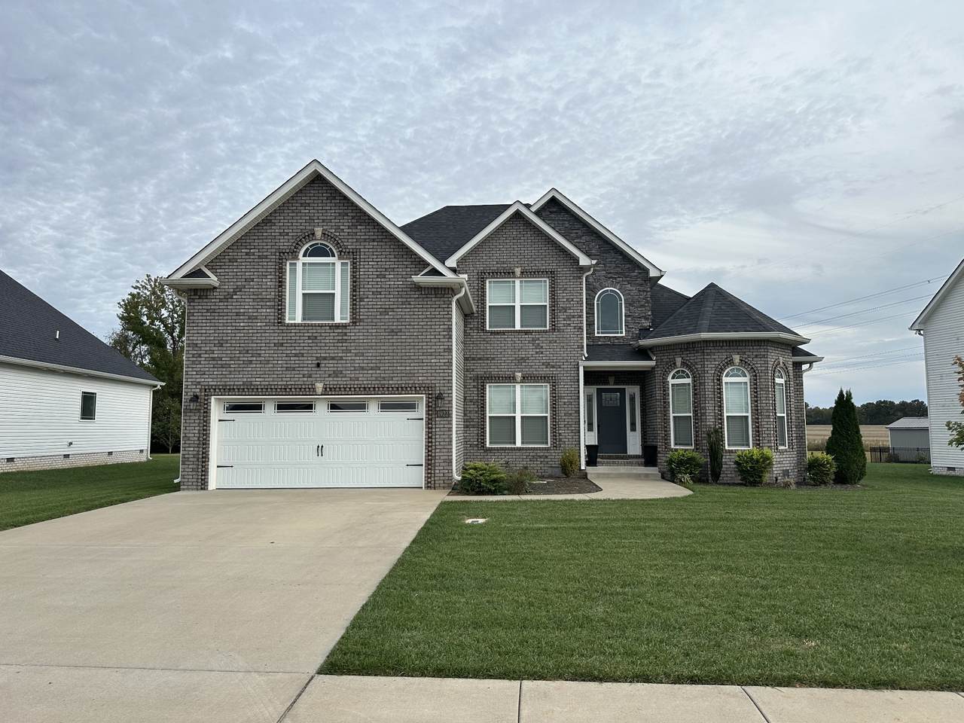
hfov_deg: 71.6
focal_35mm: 24
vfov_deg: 56.8
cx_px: 482
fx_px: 668
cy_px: 362
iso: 80
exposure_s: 1/1812
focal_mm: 6.86
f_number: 1.78
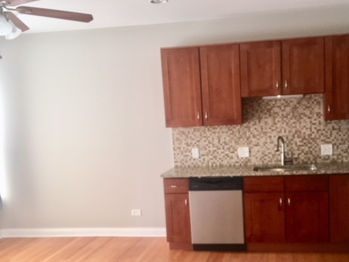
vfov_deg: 34.9
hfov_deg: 45.4
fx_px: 413
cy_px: 169
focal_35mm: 41
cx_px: 219
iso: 64
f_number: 2.2
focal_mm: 4.15
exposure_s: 1/40
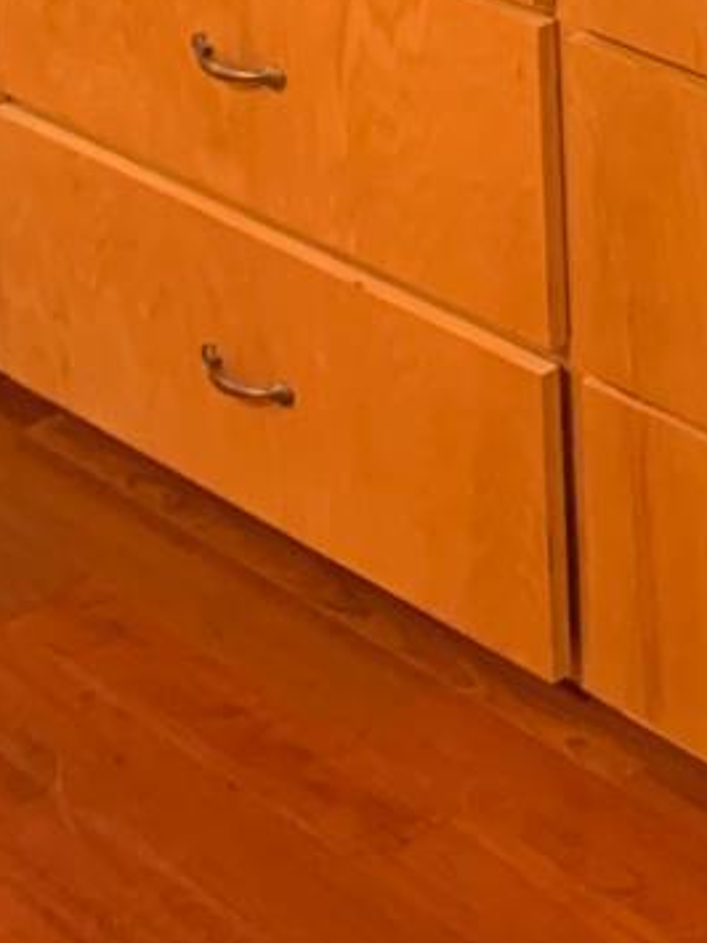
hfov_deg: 12.1
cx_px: 1357
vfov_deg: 15.7
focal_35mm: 110
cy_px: -659
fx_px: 2997
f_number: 1.8
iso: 400
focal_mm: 4.25
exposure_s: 1/40
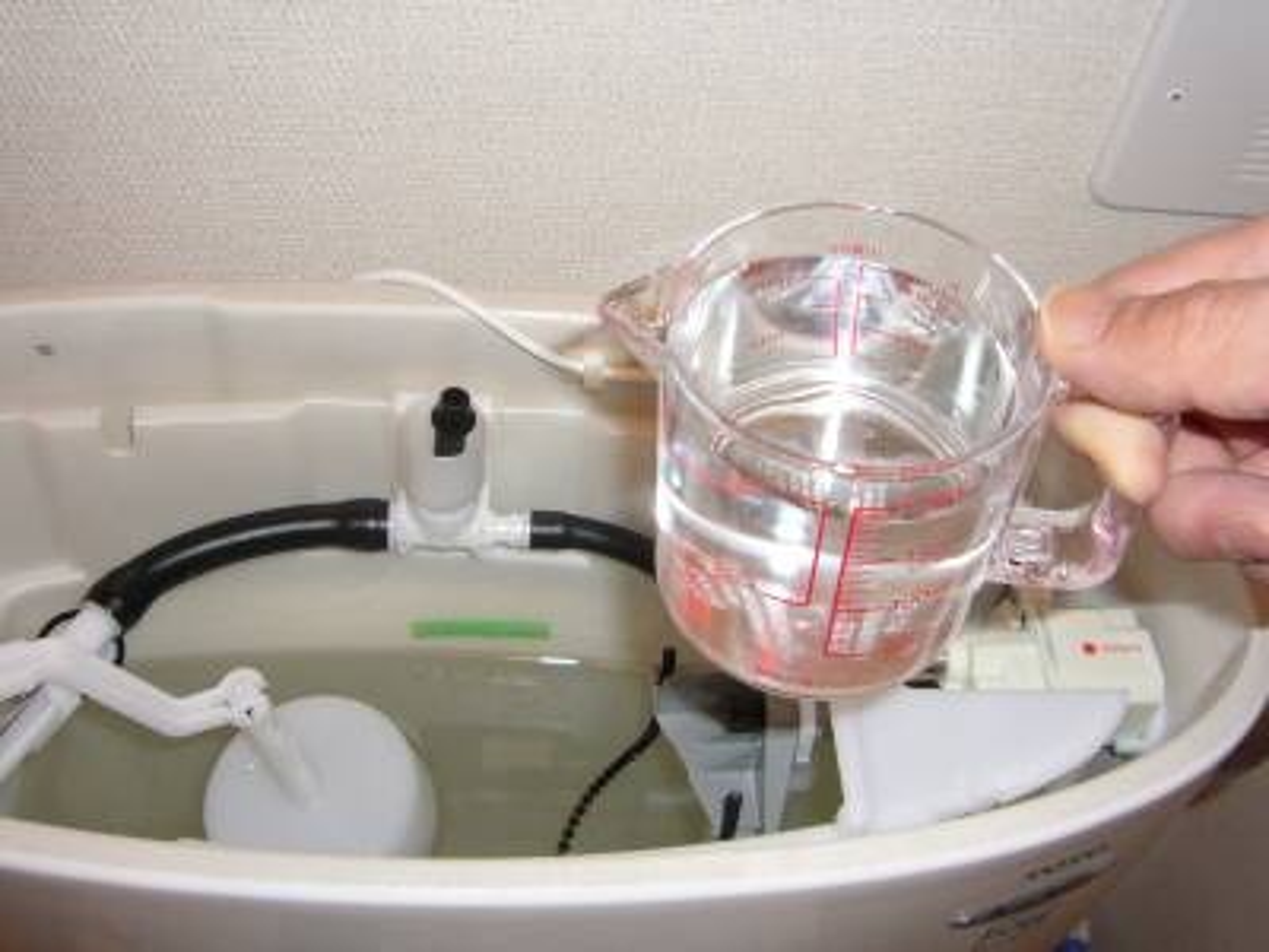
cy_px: 476
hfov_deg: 47.9
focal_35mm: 39
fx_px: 1430
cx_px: 634
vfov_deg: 36.8
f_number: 2.8
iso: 100
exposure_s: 1/30
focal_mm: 4.6
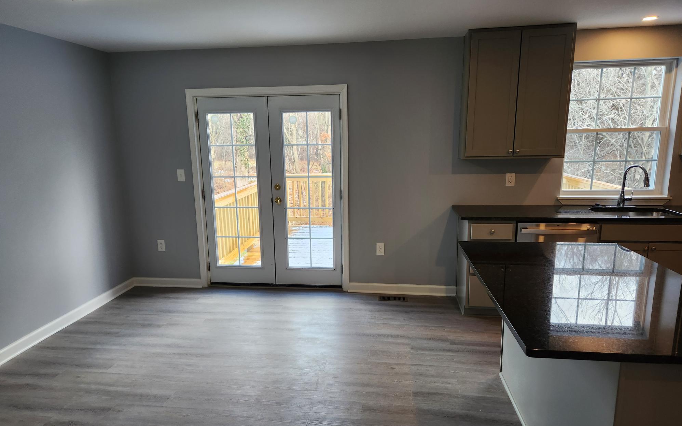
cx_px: 334
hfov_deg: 72.5
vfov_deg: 49.2
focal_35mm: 25
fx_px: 465
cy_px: 239
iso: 125
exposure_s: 1/180
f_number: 1.8
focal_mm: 5.4
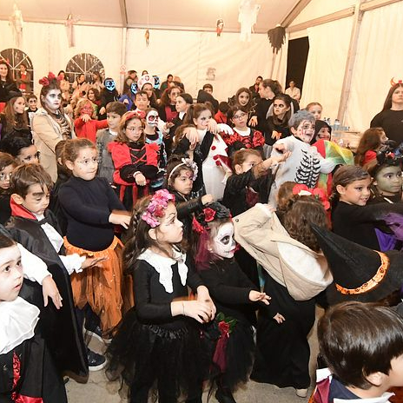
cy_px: 162
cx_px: 148
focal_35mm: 28
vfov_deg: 56.9
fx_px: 369
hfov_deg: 56.5
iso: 6400
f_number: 4
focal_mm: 12
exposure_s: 1/30
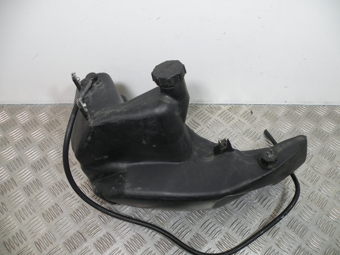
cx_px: 170
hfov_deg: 65.3
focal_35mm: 27
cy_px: 128
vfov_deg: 51.4
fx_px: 265
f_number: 2.8
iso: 64
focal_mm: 4.7
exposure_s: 1/73.6
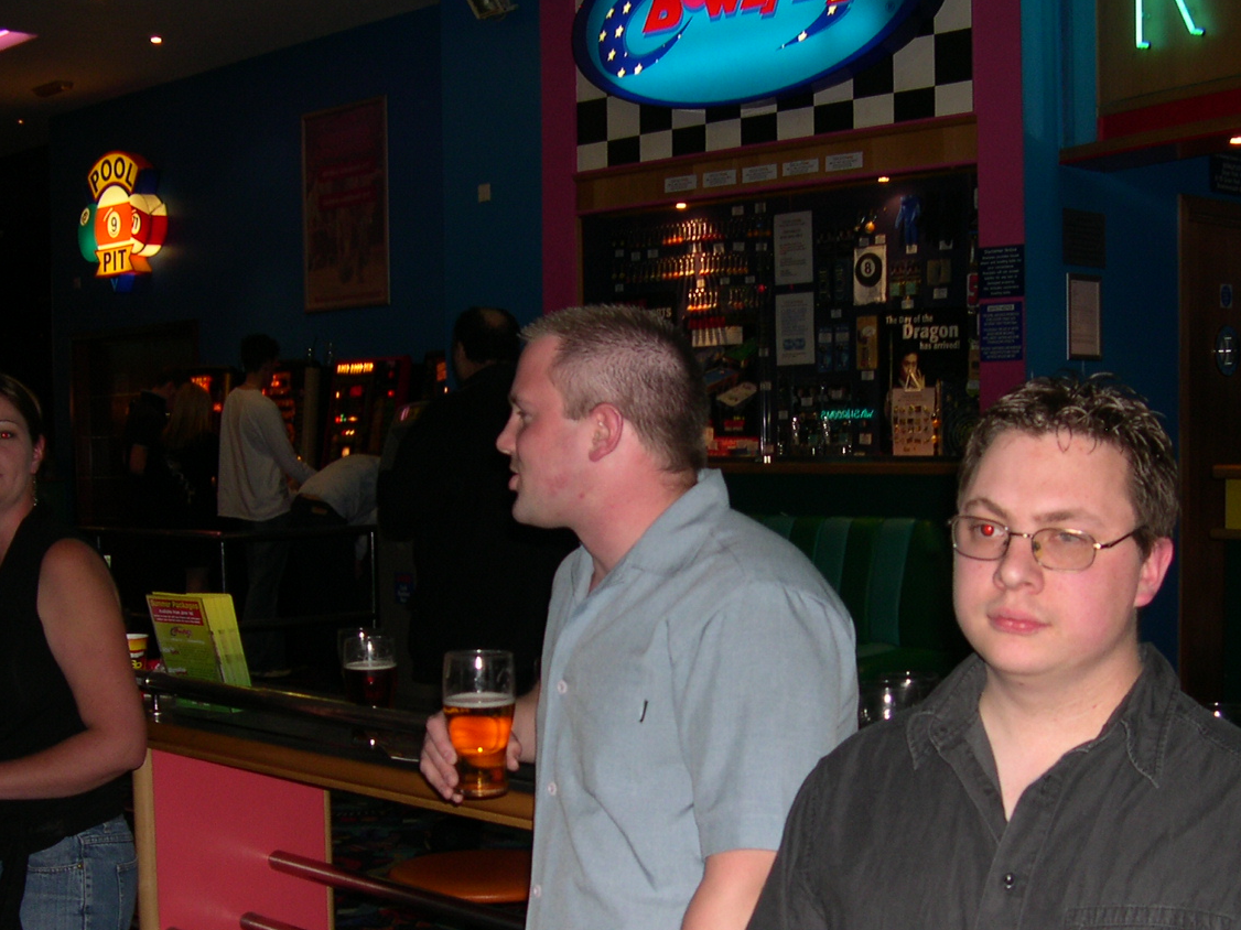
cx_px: 615
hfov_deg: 35.6
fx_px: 1936
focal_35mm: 54
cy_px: 603
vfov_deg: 26.9
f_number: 2.8
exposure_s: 1/60
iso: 115
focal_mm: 8
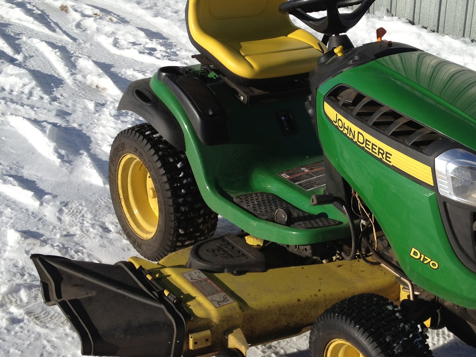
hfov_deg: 33.3
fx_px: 784
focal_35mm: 57
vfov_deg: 25.6
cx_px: 335
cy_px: 171
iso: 50
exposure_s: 1/2762
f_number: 2.4
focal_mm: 4.28
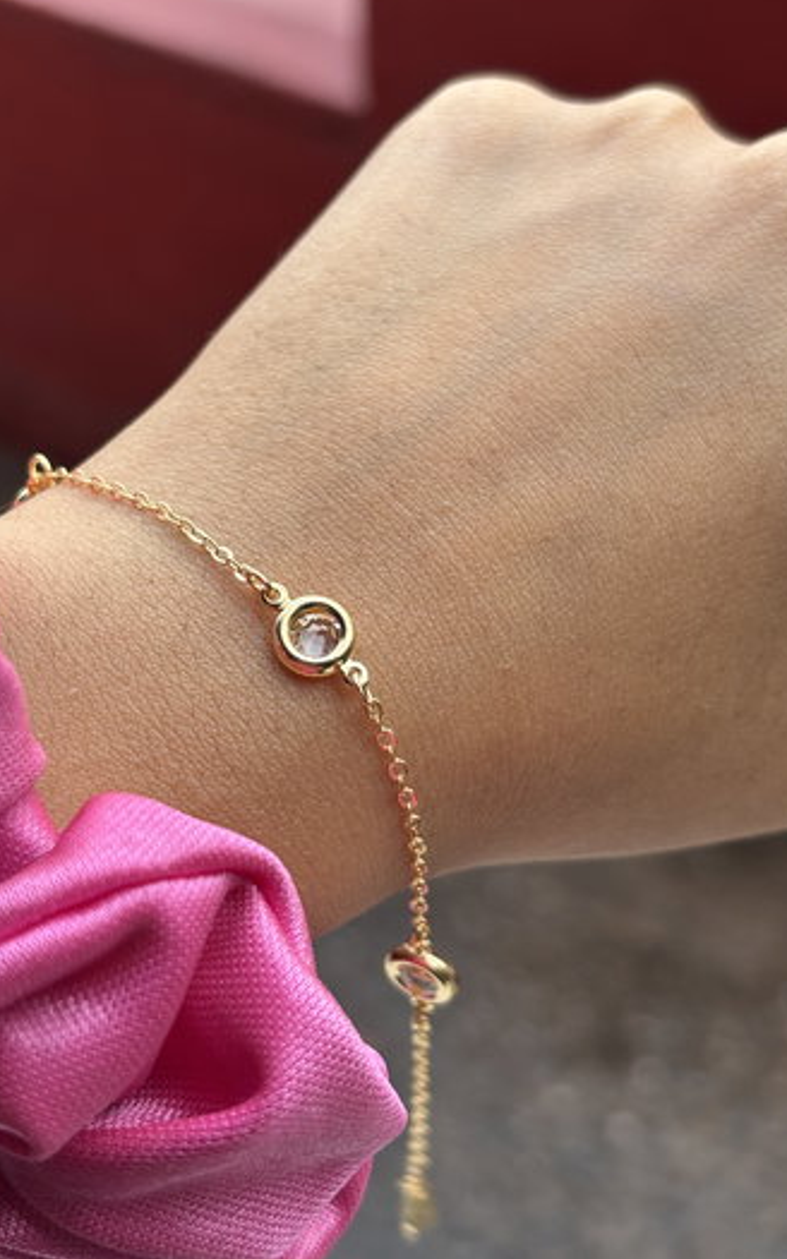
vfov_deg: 36.3
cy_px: 622
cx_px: 341
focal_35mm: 56
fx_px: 1922
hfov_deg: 23.1
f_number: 1.6
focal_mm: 5.96
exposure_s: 1/121
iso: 32
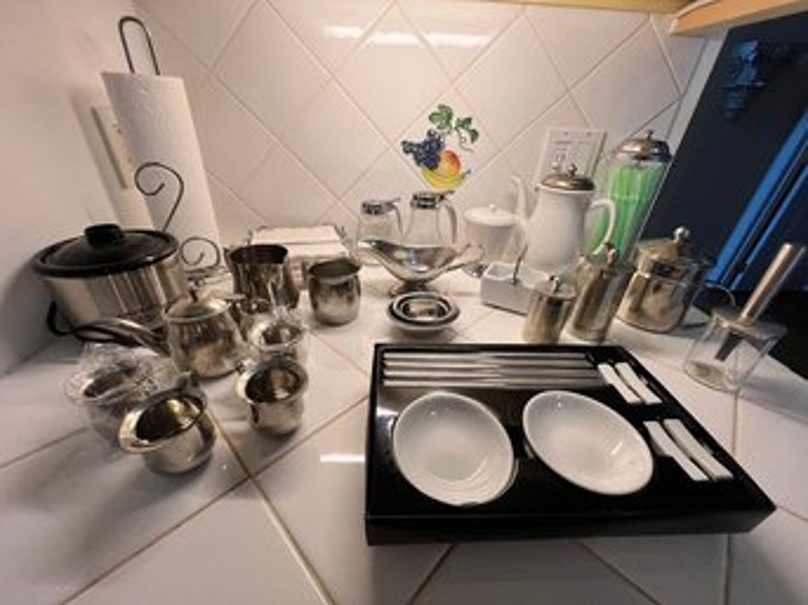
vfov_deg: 89.9
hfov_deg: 106.2
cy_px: 302
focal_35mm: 13
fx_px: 303
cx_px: 404
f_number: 1.8
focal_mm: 1.57
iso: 80
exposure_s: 1/120
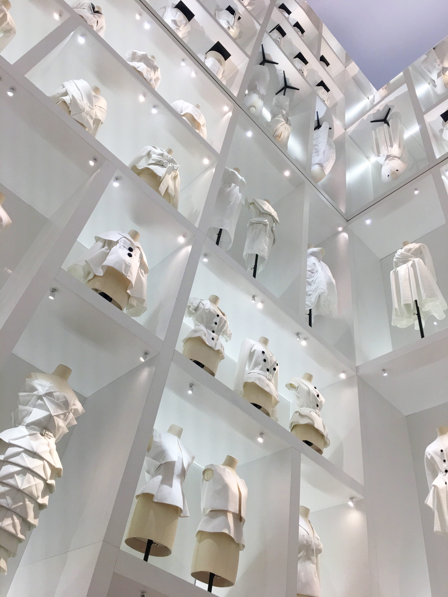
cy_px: 298
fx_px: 500
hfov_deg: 48.2
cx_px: 224
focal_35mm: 29
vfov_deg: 61.7
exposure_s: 1/40
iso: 25
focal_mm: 4.15
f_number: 2.2
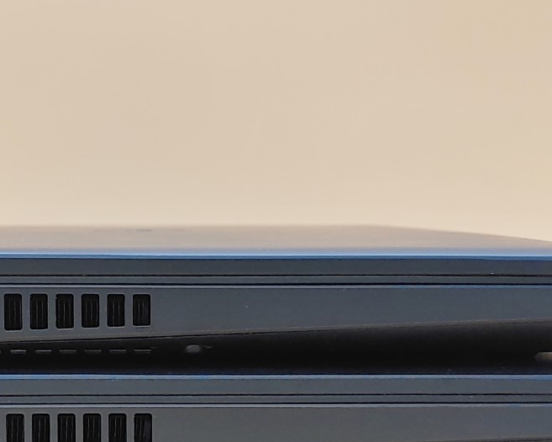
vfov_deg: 19.7
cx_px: 147
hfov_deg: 24.5
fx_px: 1258
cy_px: 367
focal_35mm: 77
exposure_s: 1/62
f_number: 1.8
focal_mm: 4.36
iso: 50
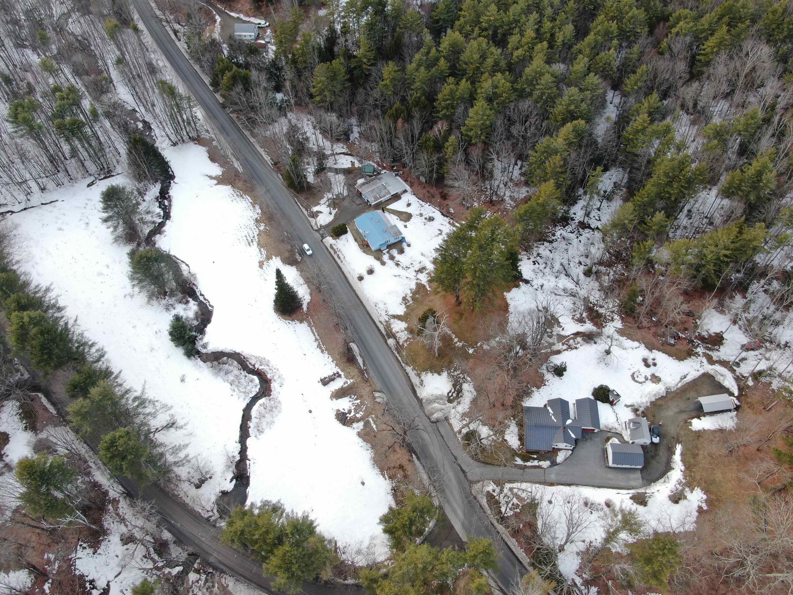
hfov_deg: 71.6
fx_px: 550
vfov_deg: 56.8
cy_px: 298
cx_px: 396
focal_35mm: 24
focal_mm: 4.39
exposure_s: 1/50
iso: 100
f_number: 2.8
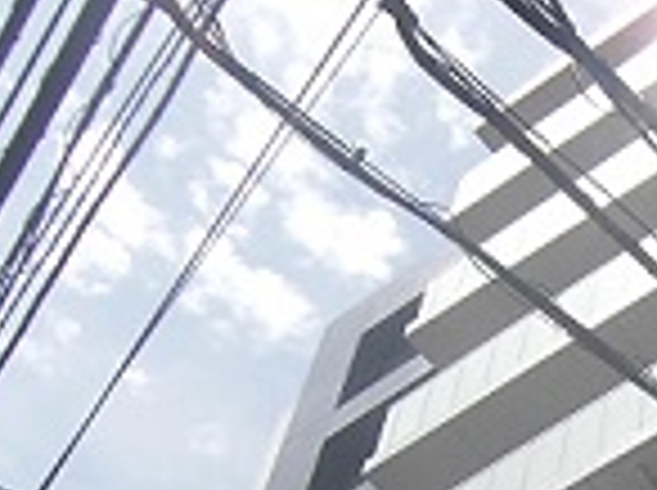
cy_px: 811
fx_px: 1857
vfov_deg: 13.8
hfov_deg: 18.4
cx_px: 902
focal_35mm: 98
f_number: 7
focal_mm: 4.9
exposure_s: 1/200
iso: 50
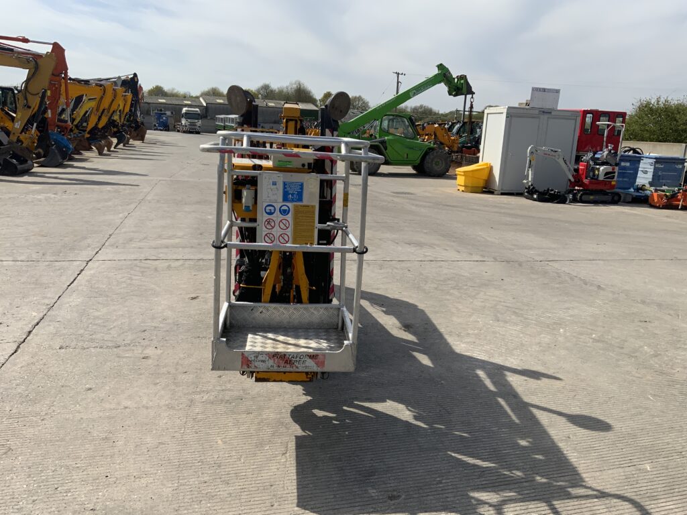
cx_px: 344
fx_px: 576
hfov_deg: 61.7
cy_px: 258
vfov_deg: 48.2
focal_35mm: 29
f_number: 1.8
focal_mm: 3
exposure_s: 1/2959
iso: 20
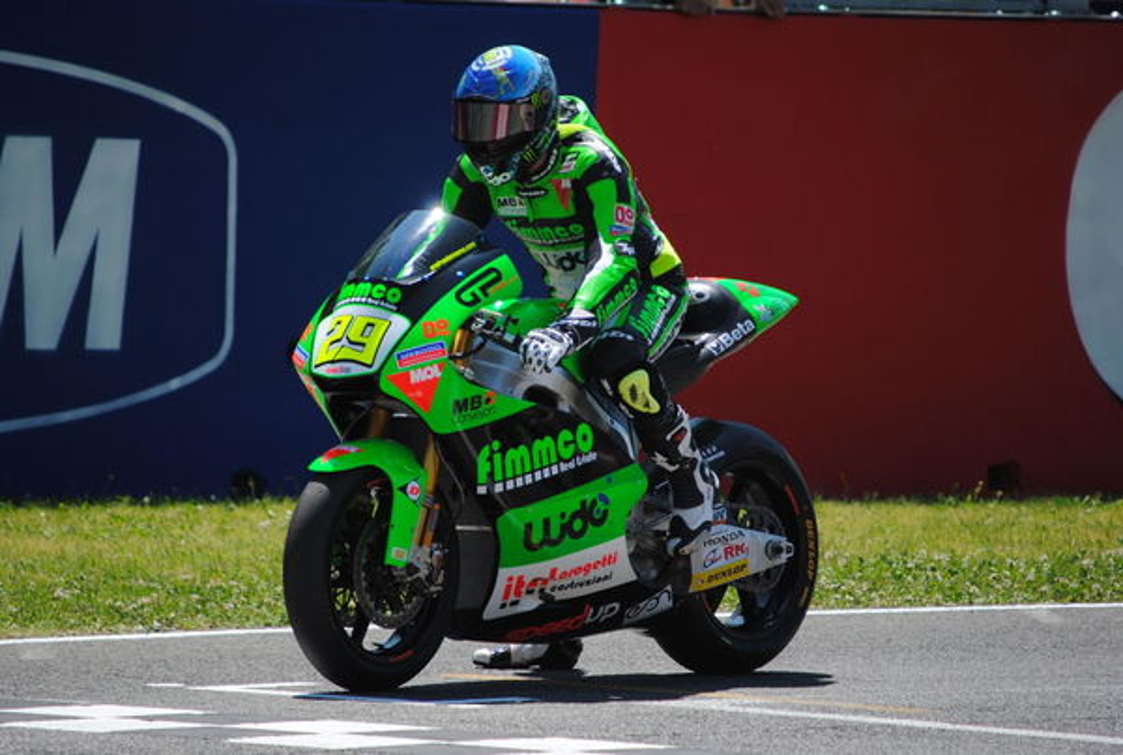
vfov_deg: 4.6
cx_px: 562
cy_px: 378
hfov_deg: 6.9
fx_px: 9379
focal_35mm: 300
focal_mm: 200
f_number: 5.6
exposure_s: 1/640
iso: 200
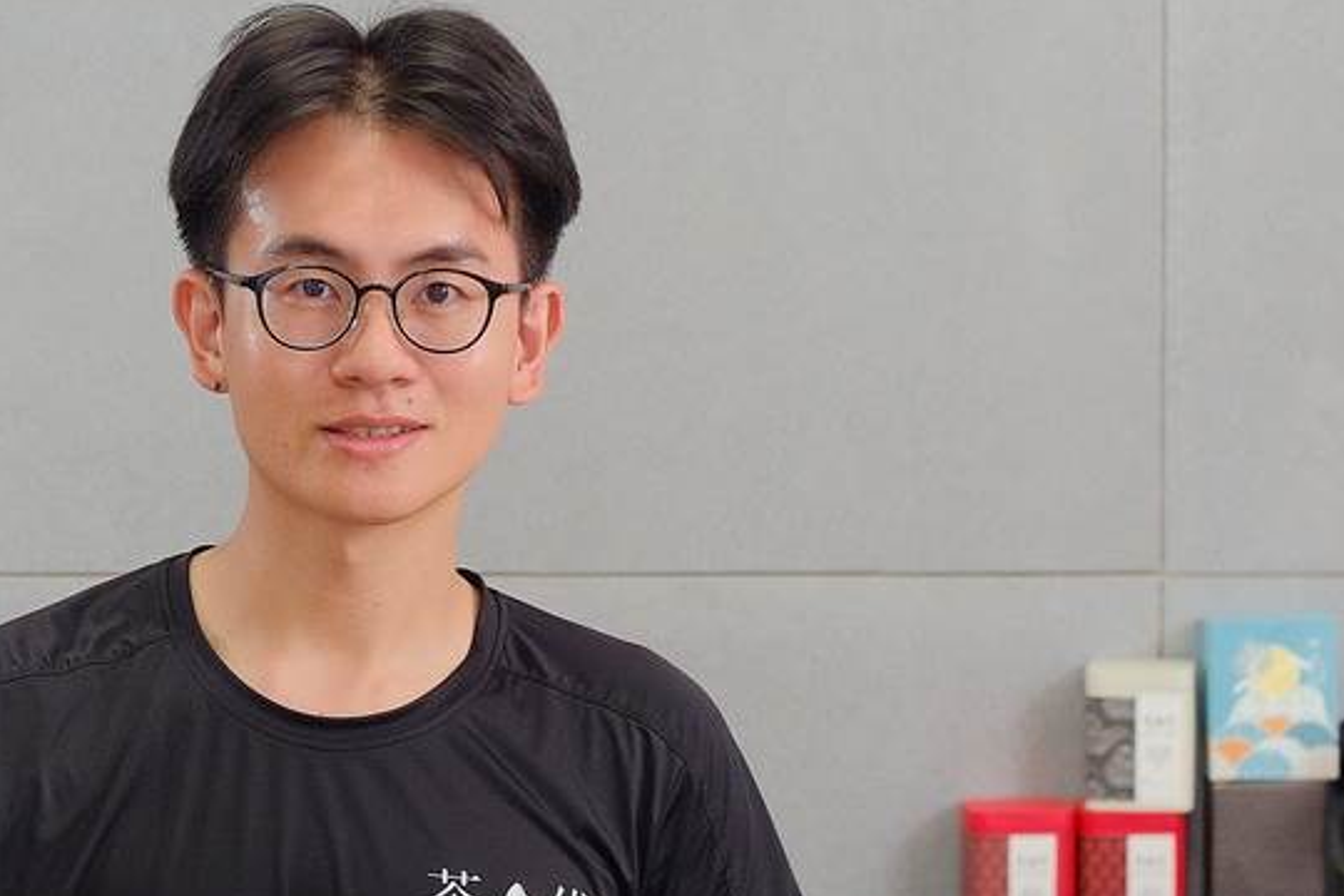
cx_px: 274
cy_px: 321
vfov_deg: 9.5
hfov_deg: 14.1
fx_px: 5413
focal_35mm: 145
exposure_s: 1/340
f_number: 2
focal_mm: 27
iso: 640
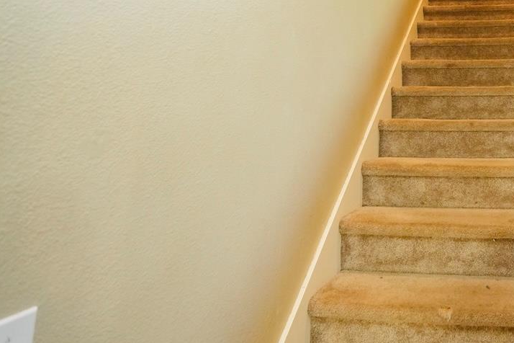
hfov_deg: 57.5
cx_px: 450
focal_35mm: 28
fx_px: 400
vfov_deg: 43.0
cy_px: 43
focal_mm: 10
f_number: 2.8
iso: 2500
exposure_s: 1/60
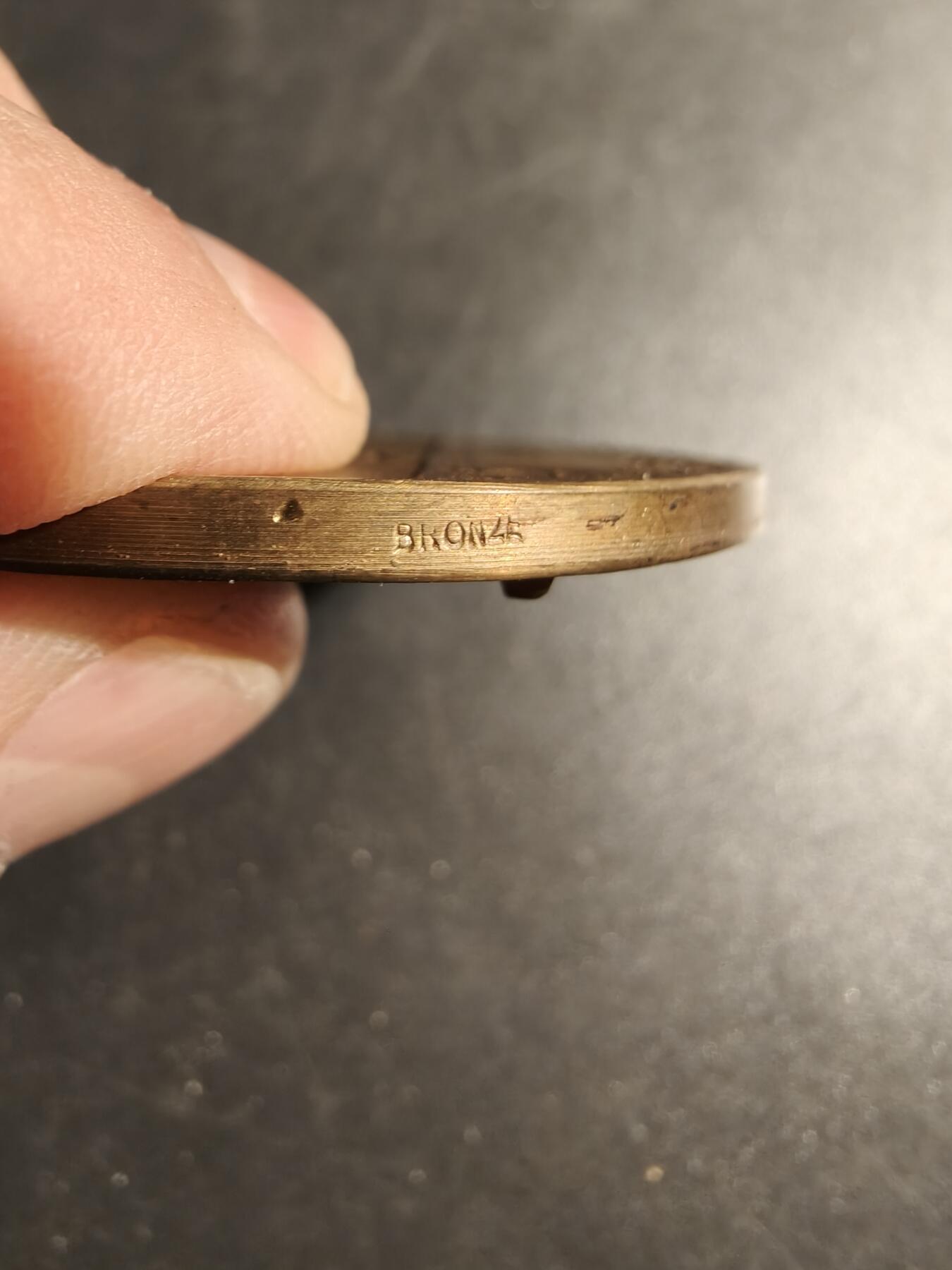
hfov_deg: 58.9
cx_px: 476
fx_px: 843
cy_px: 635
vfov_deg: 73.9
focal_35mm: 23
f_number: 2
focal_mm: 2.32
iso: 160
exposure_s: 1/50
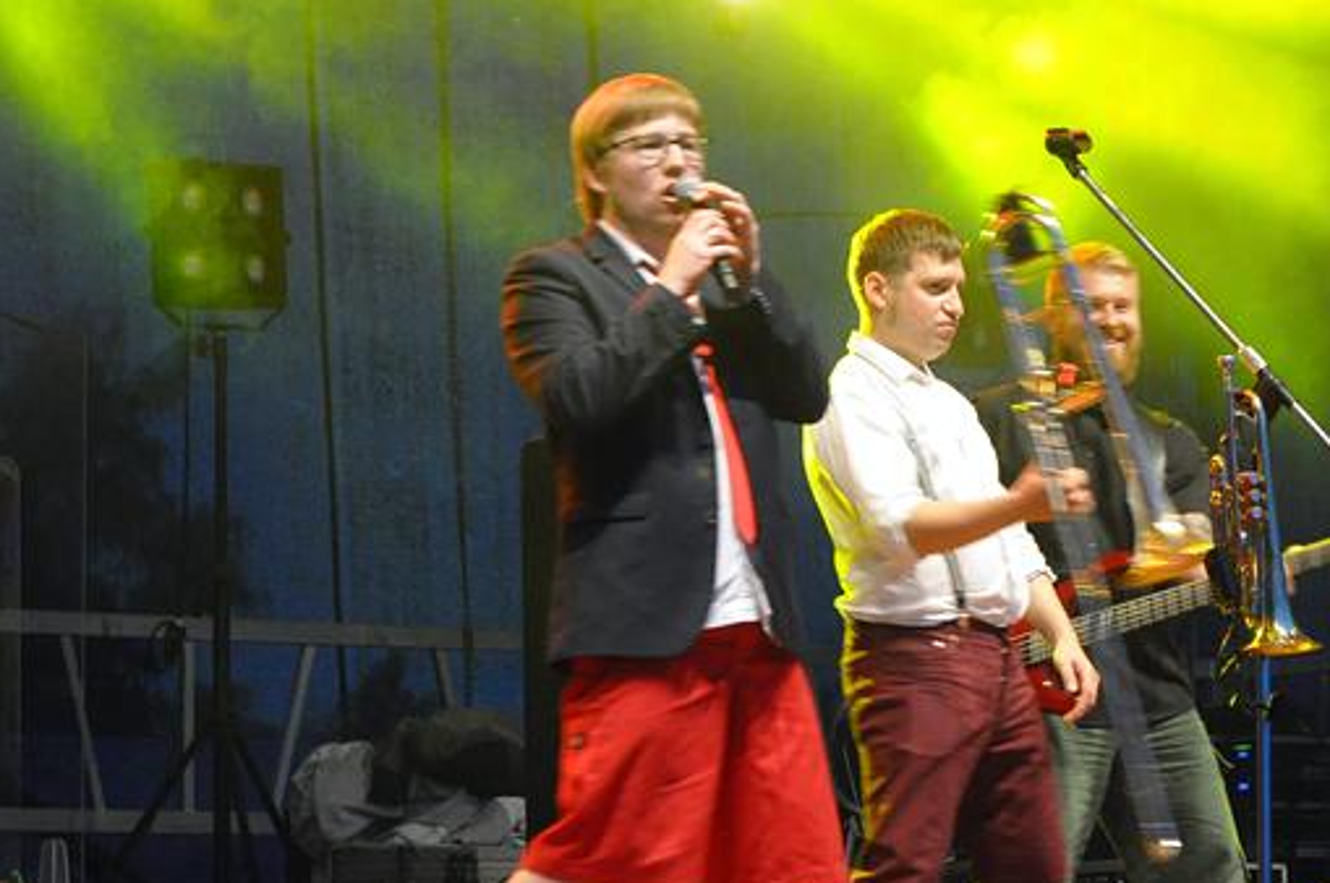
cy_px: 508
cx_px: 982
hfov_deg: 12.6
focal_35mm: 163
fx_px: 6008
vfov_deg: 8.4
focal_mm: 65
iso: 2500
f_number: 4.5
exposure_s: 1/50
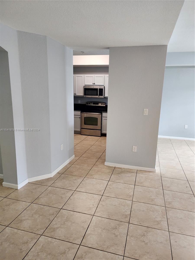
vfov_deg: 73.9
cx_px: 98
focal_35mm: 23
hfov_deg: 58.9
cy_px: 130
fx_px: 173
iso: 250
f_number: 1.8
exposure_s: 1/120
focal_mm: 6.4
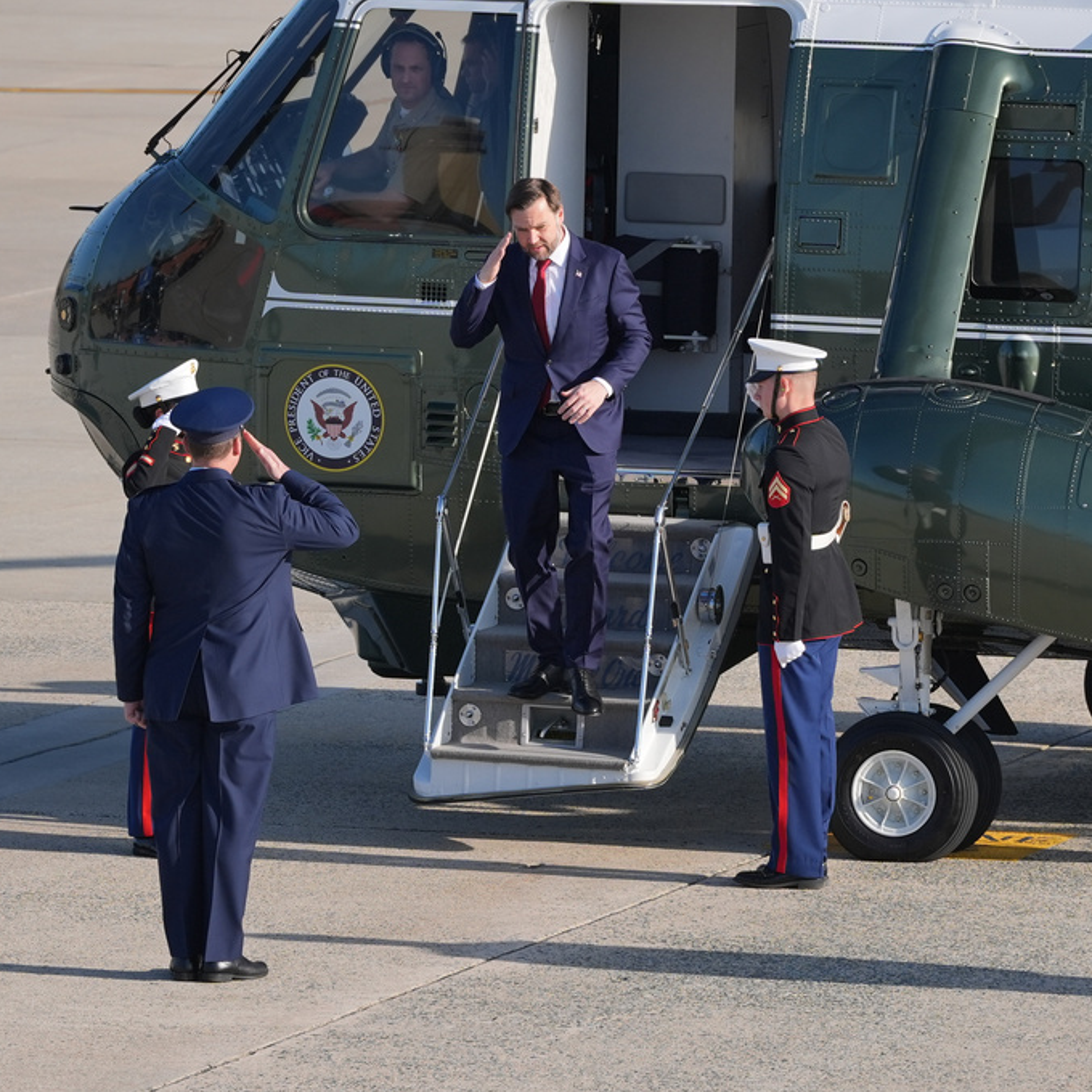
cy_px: 546
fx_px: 13705
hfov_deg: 4.6
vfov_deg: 4.6
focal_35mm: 384
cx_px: 567
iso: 400
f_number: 7.1
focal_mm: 200
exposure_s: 1/1250
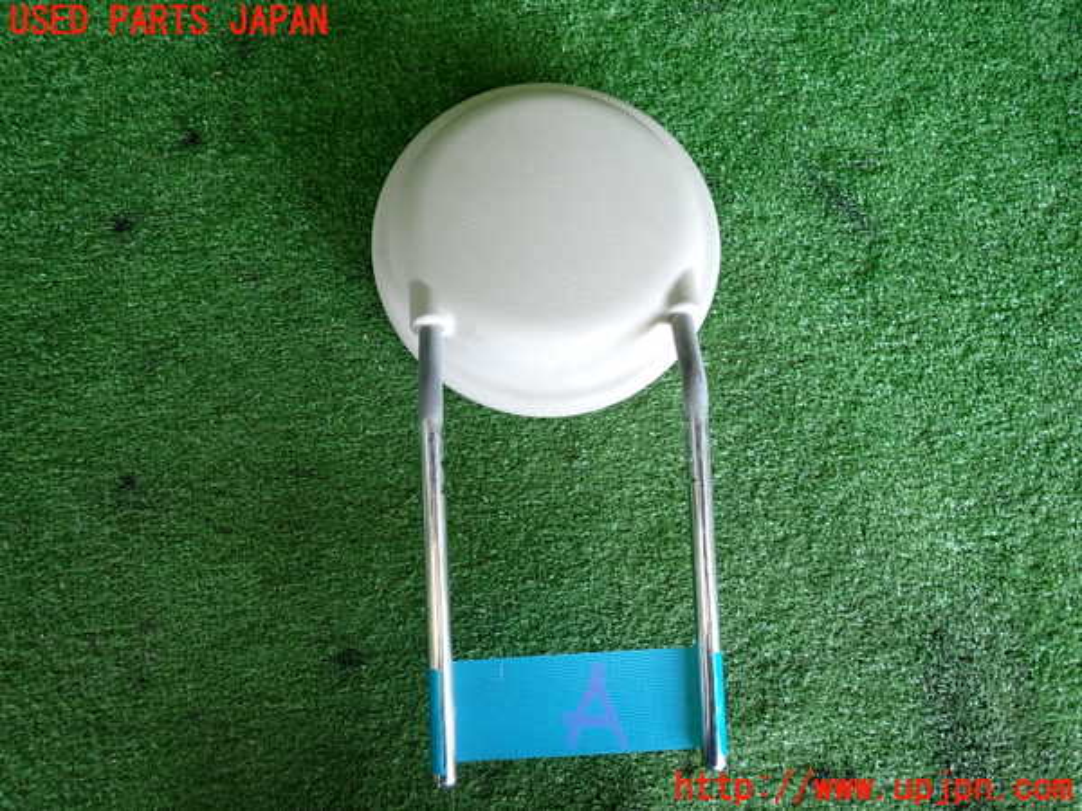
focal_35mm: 25
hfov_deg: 69.4
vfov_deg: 54.9
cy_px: 406
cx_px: 541
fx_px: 781
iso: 160
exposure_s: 1/125
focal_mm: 4.5
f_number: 2
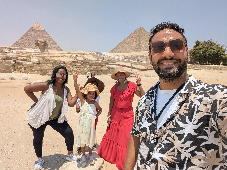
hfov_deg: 79.0
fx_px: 138
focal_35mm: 21
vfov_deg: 63.4
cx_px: 114
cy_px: 85
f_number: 2.2
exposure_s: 1/1916
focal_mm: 2.74
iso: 47
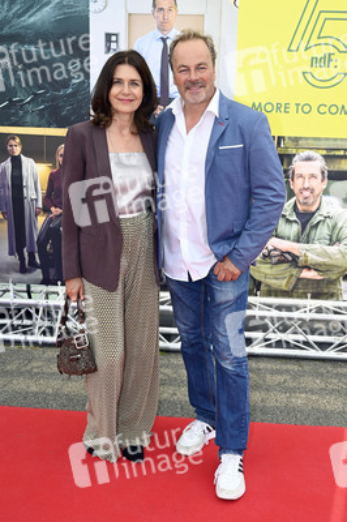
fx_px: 550
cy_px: 261
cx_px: 174
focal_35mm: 38
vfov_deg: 50.7
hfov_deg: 35.0
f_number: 9
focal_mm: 38
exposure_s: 1/160
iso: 400
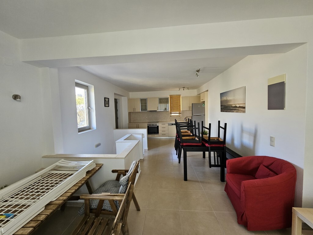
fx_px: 118
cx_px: 156
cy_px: 118
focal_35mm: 13
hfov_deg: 106.2
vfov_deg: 89.9
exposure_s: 1/50
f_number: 2.2
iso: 160
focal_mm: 2.2
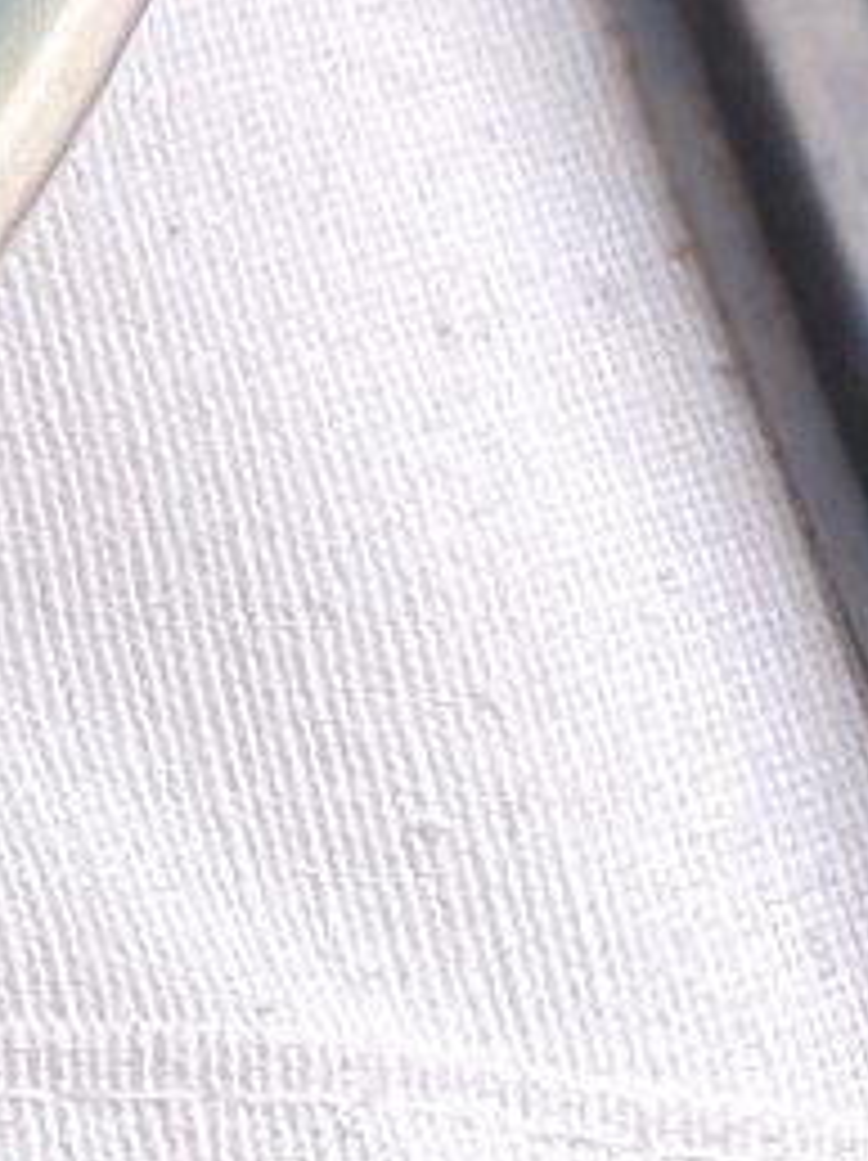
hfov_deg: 3.7
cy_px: -1264
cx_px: -2181
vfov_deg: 5.0
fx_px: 12960
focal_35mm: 387
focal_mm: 6
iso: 25
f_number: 2
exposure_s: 1/122
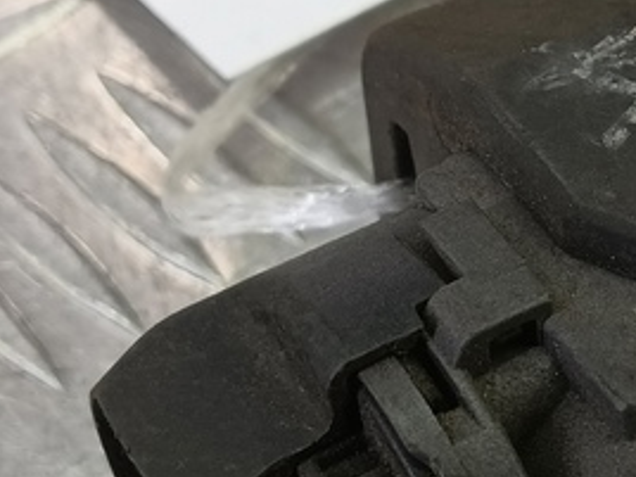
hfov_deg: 21.4
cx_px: 645
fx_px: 1617
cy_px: 377
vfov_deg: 16.7
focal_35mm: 88
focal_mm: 4.11
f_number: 1.6
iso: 115
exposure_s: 1/50
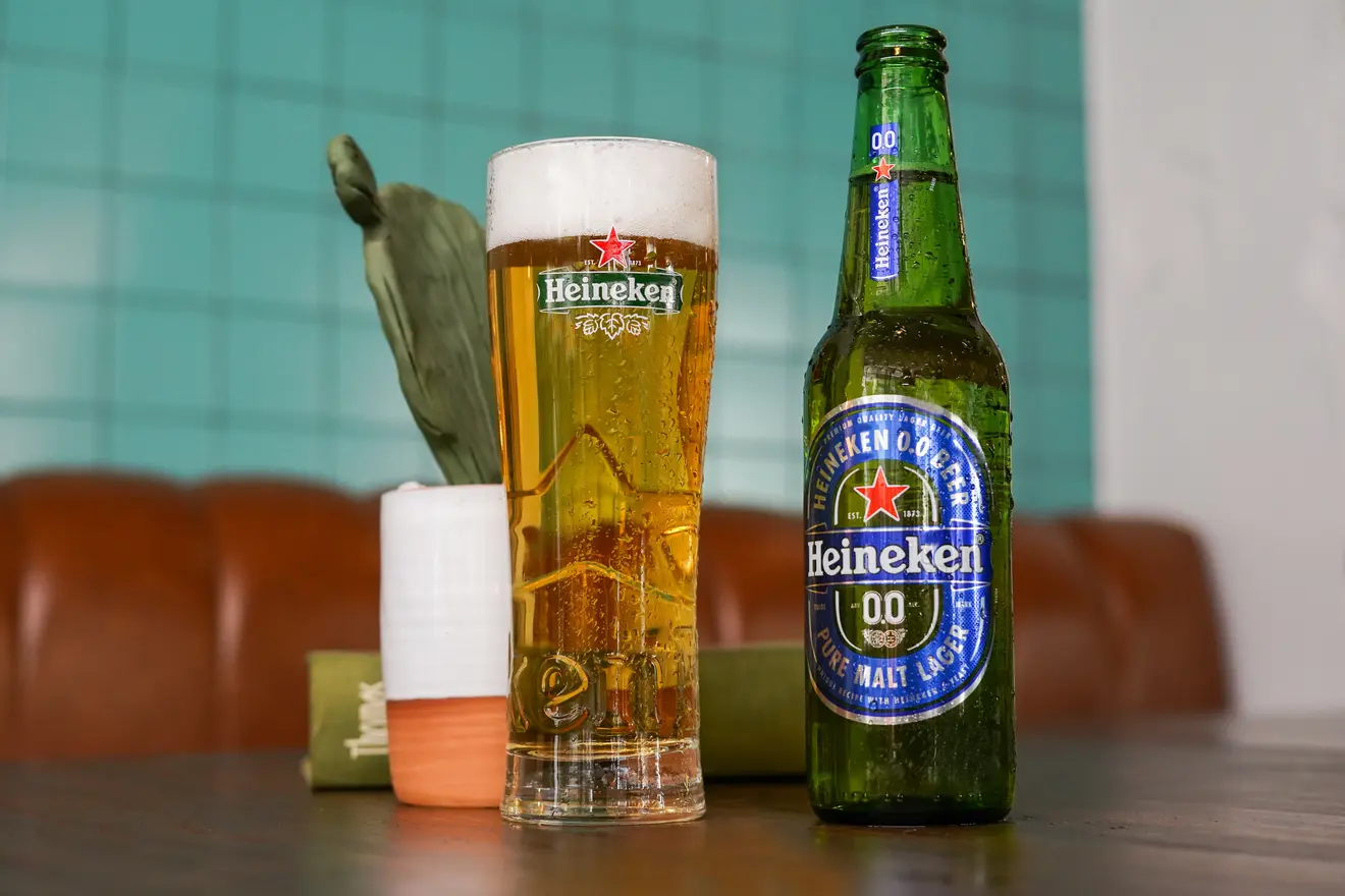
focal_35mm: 50
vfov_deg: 27.0
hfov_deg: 39.6
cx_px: 672
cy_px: 448
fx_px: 1868
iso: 2500
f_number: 4.5
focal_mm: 50
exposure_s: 1/320
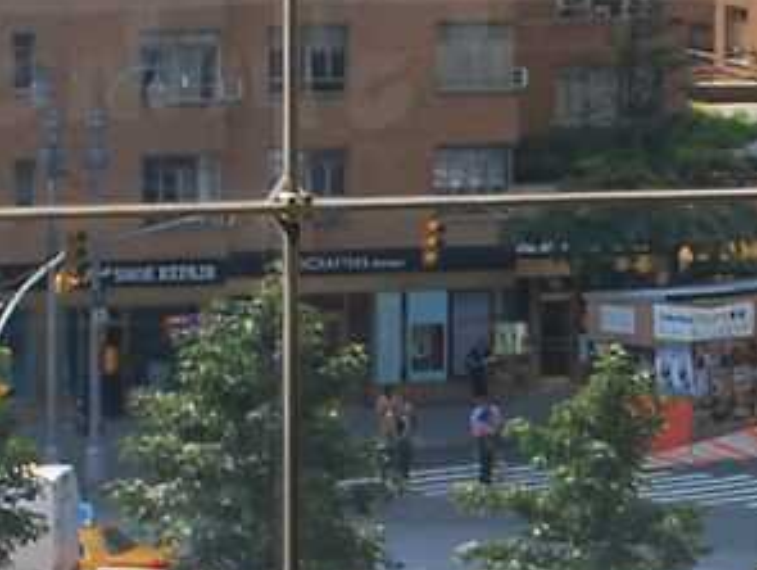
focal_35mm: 305
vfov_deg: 4.9
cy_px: 569
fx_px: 6678
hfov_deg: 6.4
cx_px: 939
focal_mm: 26
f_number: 6.3
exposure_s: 1/160
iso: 100
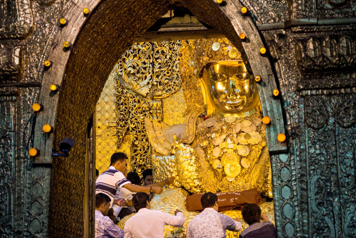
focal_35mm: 130
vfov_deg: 10.5
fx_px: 1285
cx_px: 178
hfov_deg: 15.8
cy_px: 119
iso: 1250
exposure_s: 1/160
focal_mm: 130
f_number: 5
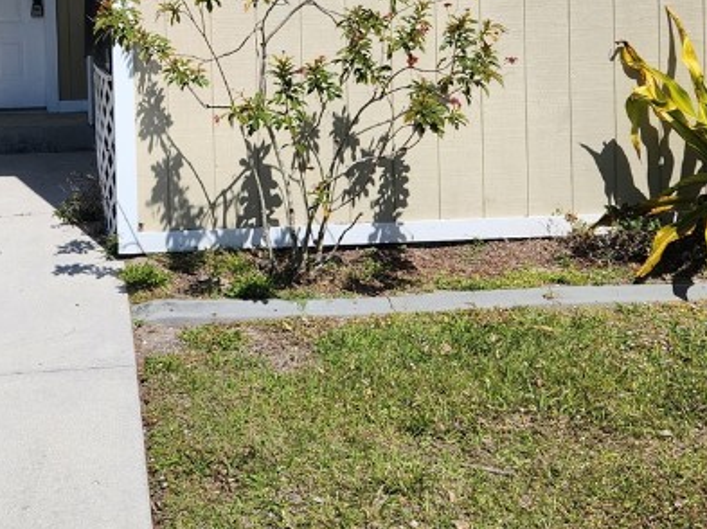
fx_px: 1224
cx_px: 162
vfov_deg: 23.6
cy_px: 41
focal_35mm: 60
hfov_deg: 31.5
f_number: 1.8
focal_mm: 5.4
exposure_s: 1/3092
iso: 20
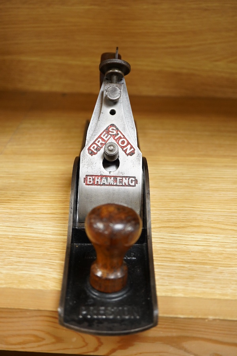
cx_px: 118
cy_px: 178
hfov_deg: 29.9
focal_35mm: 45
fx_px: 444
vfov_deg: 43.6
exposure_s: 1/125
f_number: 3.5
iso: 1250
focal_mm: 30
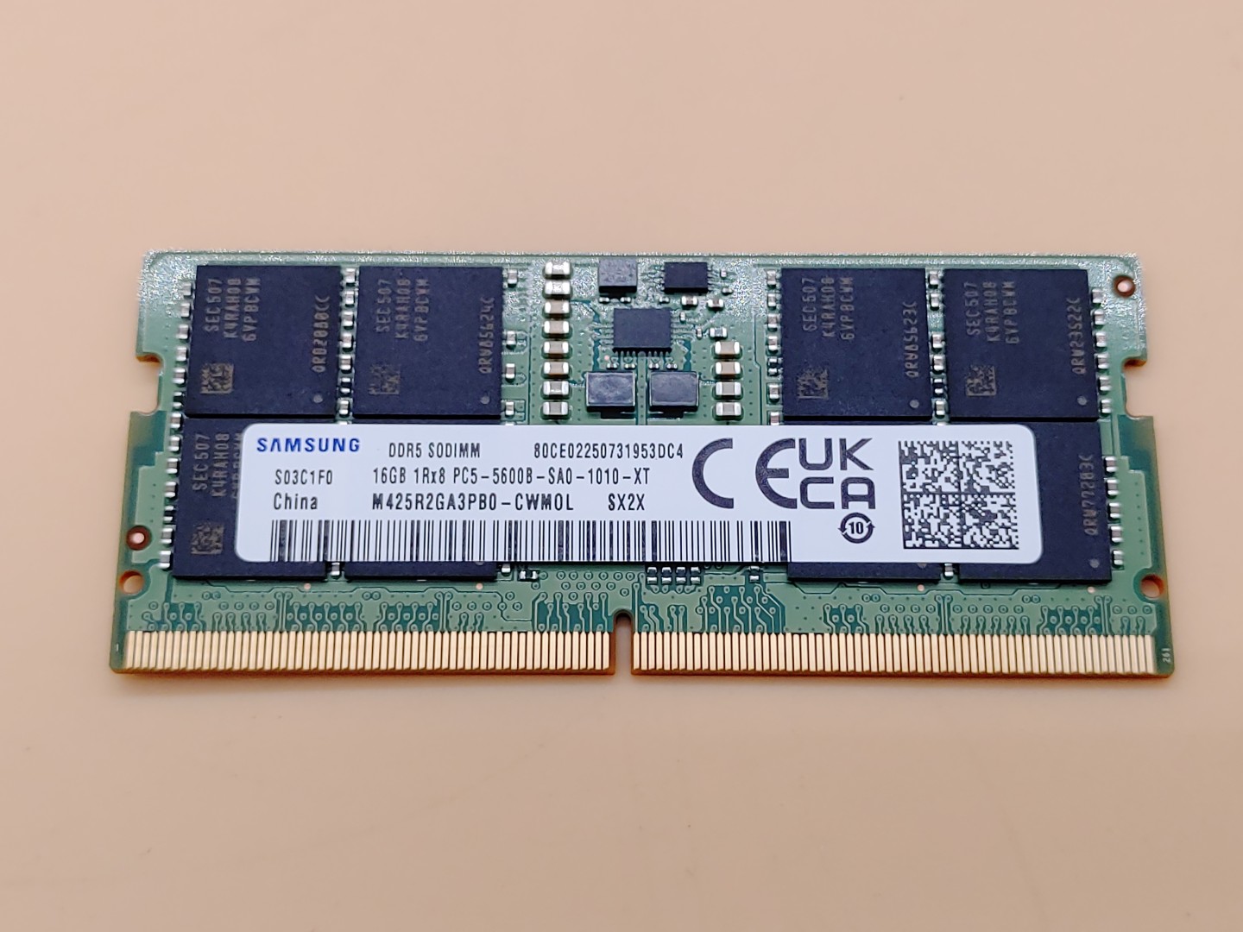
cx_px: 622
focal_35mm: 52
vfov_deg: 28.0
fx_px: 1867
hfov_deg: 36.8
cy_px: 466
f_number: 1.8
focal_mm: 4.36
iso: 50
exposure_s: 1/120
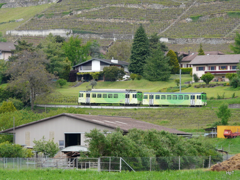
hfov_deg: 9.2
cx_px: 120
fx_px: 1484
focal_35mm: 214
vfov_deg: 6.9
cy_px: 90
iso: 100
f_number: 4.5
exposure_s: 1/250
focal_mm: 35.2
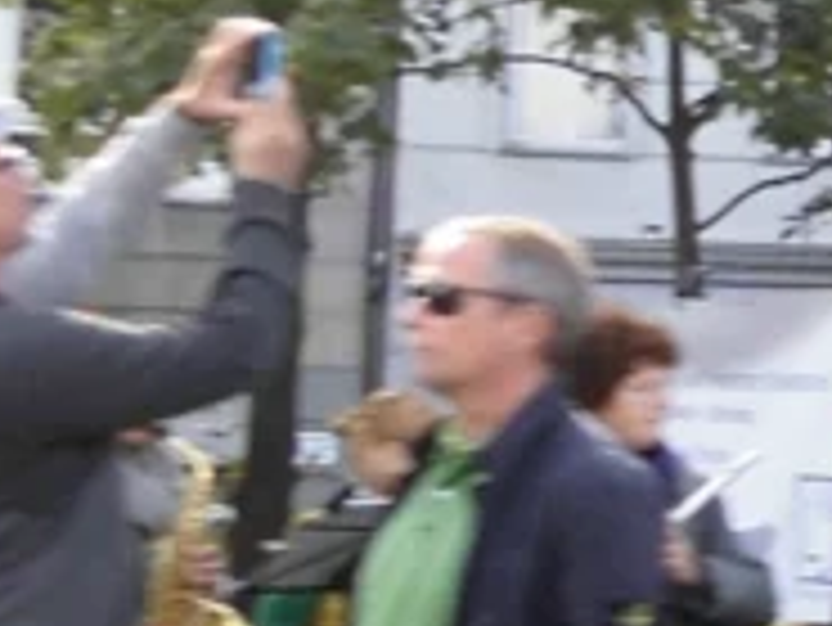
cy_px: 333
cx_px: 2159
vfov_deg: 10.3
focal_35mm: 144
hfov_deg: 11.0
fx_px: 3463
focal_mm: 4.6
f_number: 3.2
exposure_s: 1/100
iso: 64
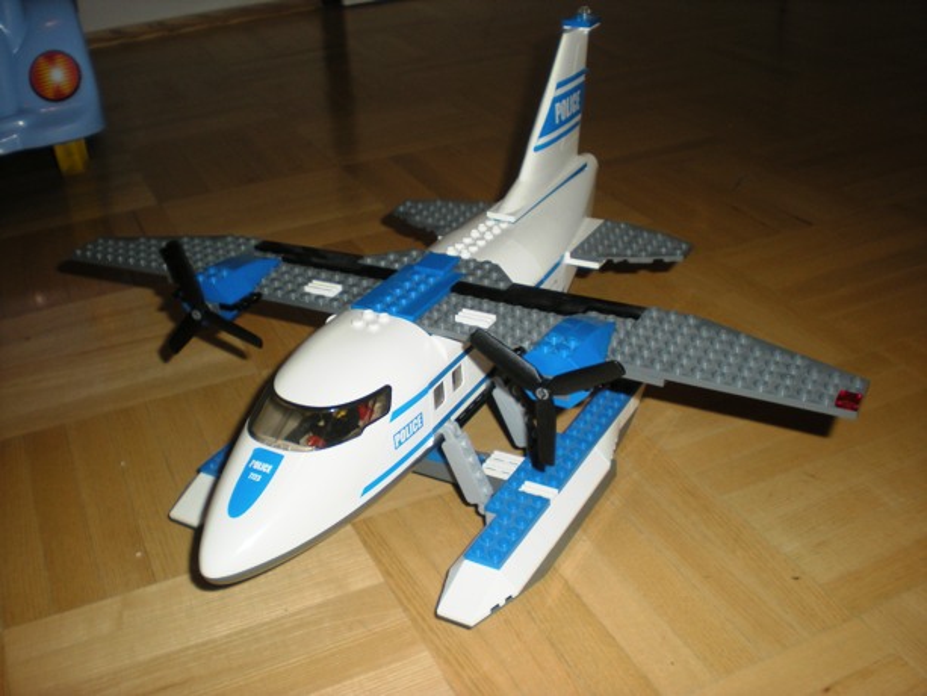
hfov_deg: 49.0
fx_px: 1018
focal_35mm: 38
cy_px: 348
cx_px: 464
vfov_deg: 37.7
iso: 64
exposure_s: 1/60
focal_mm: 6.3
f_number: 3.1
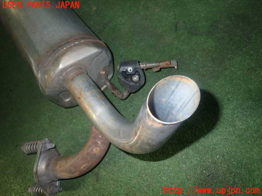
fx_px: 189
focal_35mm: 25
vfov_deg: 54.9
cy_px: 98
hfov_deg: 69.4
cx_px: 131
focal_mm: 4.5
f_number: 5.6
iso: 320
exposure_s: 1/30
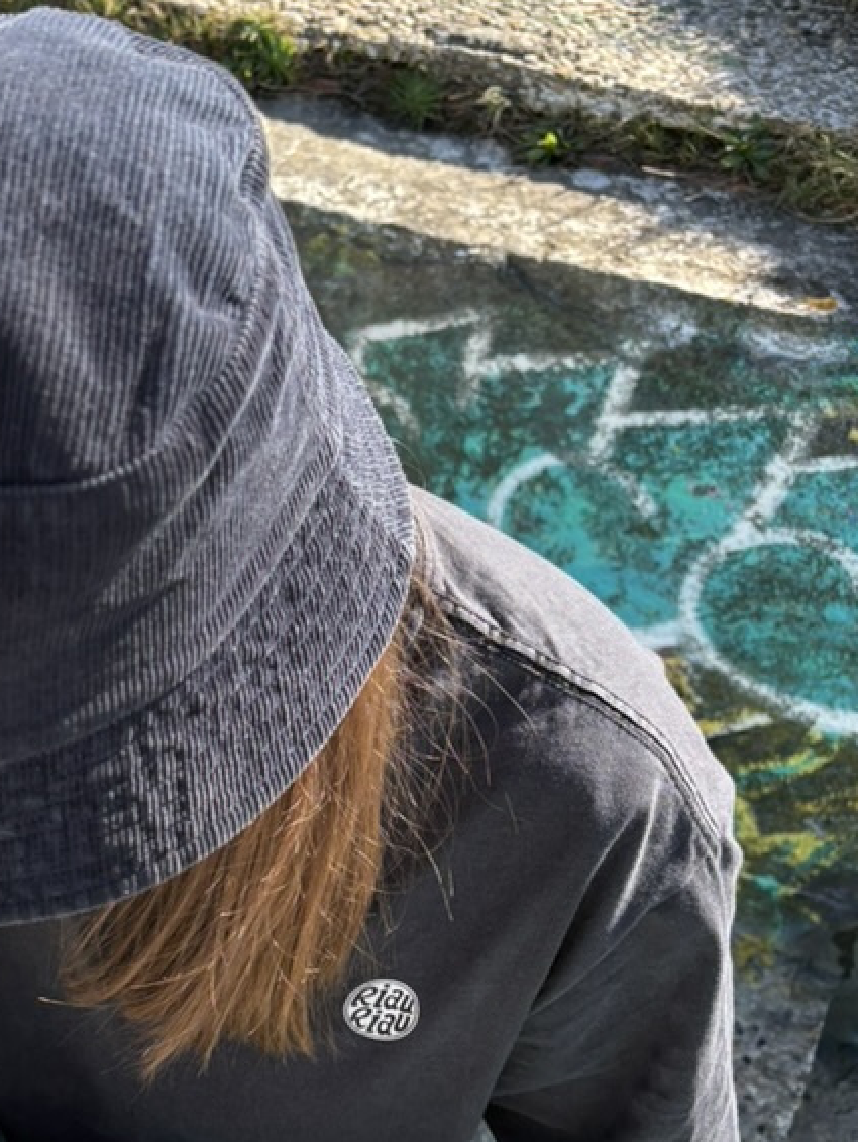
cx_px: 99
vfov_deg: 40.3
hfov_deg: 29.7
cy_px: 676
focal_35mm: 47
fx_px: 1552
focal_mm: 5.96
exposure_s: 1/1032
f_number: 1.6
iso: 50
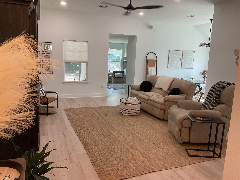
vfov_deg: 48.2
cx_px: 120
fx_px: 201
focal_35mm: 29
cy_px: 90
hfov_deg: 61.7
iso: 50
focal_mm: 3
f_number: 1.8
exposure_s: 1/60
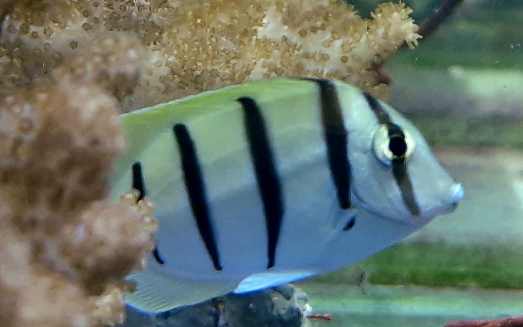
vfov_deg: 49.3
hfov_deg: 72.5
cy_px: 164
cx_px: 261
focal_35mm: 25
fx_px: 356
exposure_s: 1/50
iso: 160
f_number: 1.8
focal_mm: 5.4
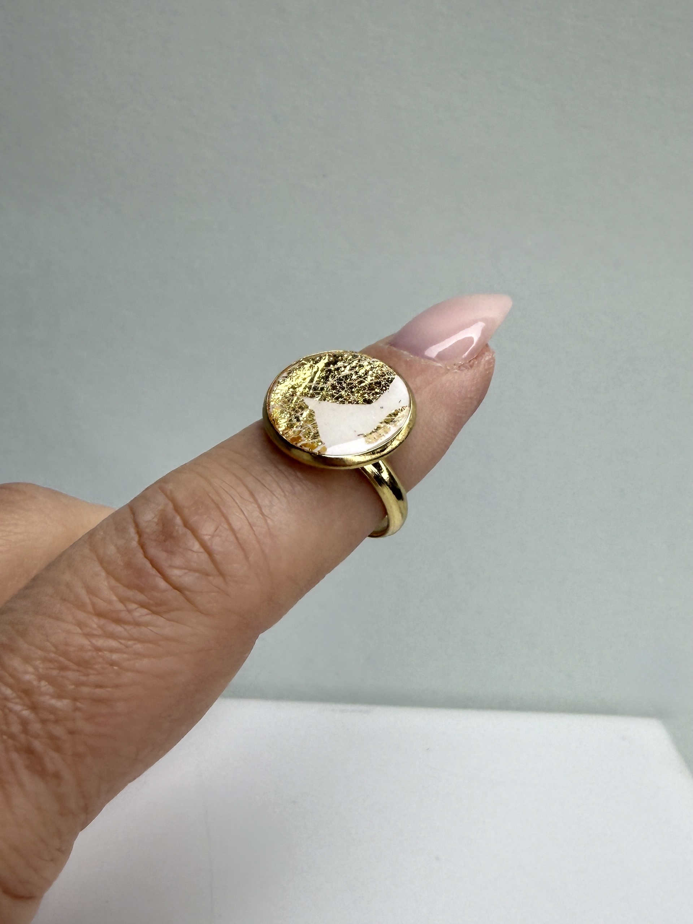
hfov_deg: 56.8
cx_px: 346
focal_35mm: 24
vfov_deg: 71.6
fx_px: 641
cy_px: 462
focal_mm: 2.22
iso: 40
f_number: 2.2
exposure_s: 1/191
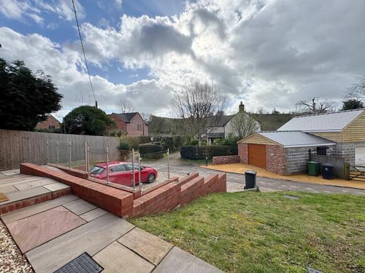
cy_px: 136
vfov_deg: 85.7
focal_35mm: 14
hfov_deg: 102.1
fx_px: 148
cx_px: 182
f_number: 2.2
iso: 50
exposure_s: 1/2273
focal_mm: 2.22
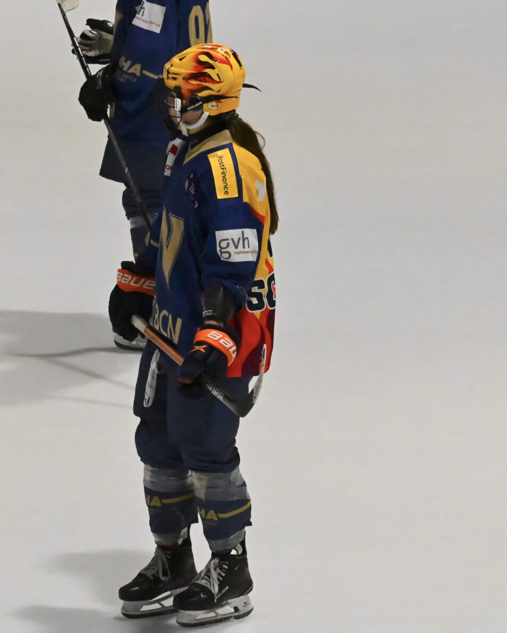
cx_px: 166
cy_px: 290
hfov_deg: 5.1
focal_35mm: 302
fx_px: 5662
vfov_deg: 6.4
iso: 6400
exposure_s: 1/4000
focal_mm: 100
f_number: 6.3
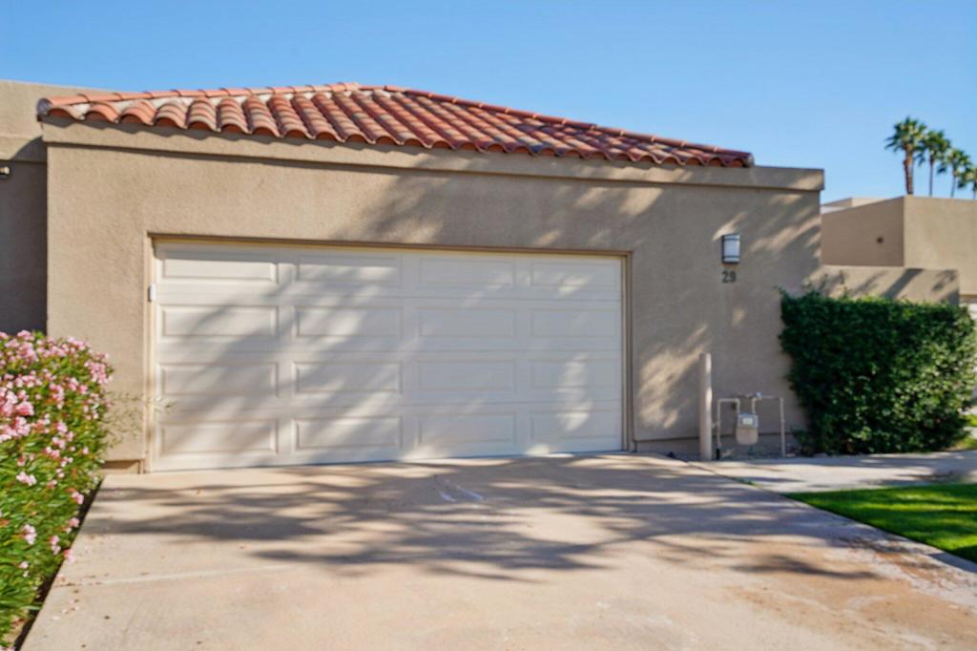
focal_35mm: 32
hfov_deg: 58.7
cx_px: 488
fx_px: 868
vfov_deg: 41.1
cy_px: 326
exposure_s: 1/160
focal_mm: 32
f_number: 8
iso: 100
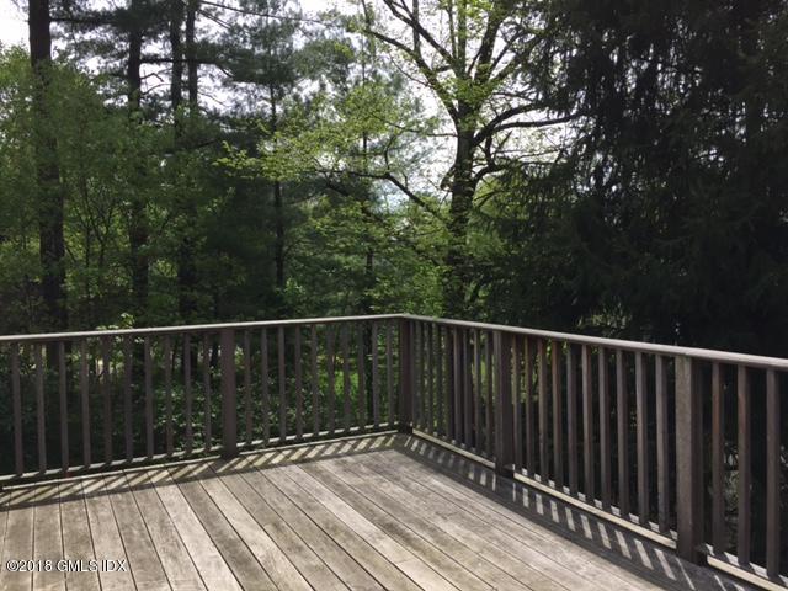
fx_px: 660
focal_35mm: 29
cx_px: 394
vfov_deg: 48.2
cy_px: 296
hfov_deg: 61.7
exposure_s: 1/1014
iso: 32
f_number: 2.2
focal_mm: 4.15
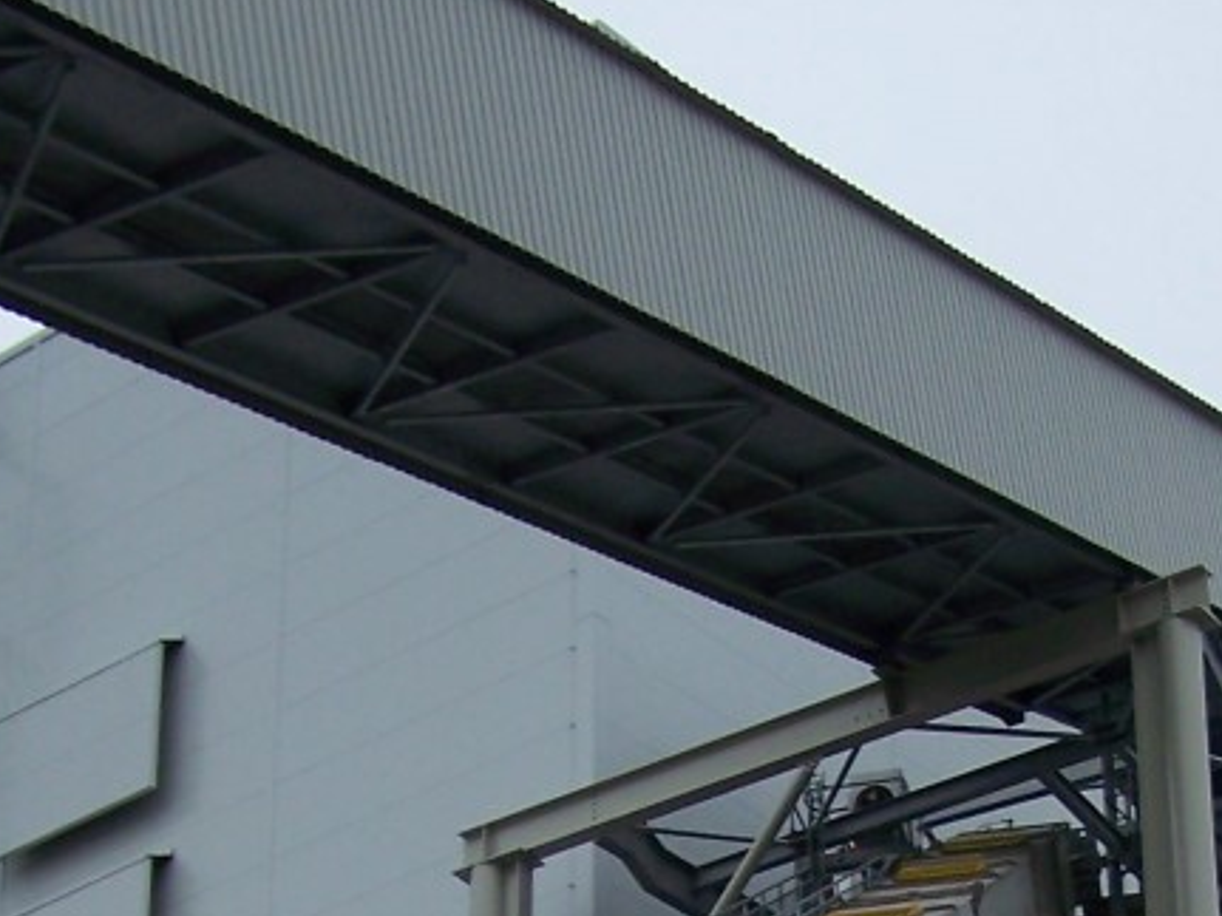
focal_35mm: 127
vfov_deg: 11.3
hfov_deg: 15.5
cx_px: 817
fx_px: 4482
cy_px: 1242
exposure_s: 1/250
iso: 64
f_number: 2.8
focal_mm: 6.3
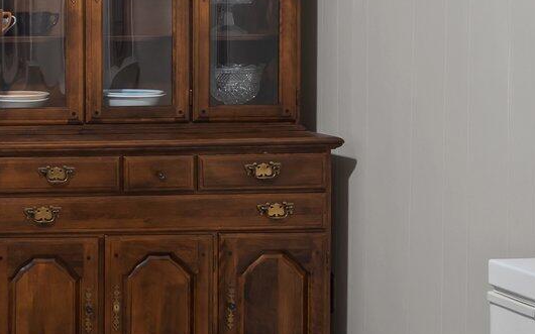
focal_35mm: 67
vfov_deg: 19.3
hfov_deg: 25.8
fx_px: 977
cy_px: 83
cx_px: -180
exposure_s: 1/1.25
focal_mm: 17
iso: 400
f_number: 8
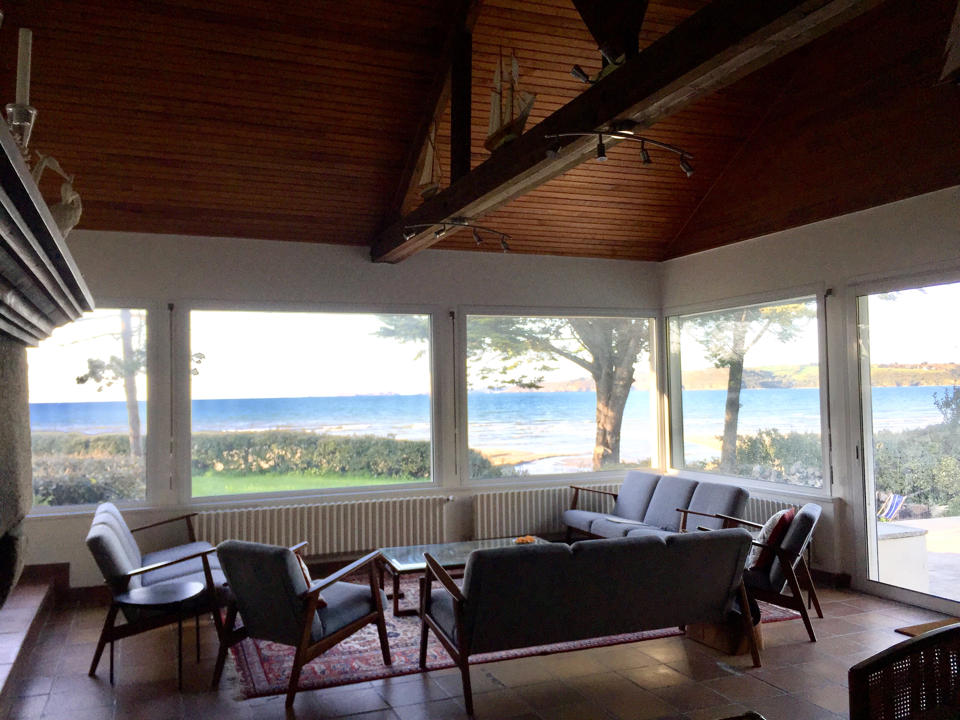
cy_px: 360
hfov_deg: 61.7
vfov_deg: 48.2
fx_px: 804
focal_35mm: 29
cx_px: 480
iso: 32
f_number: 2.2
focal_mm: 4.15
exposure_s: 1/206
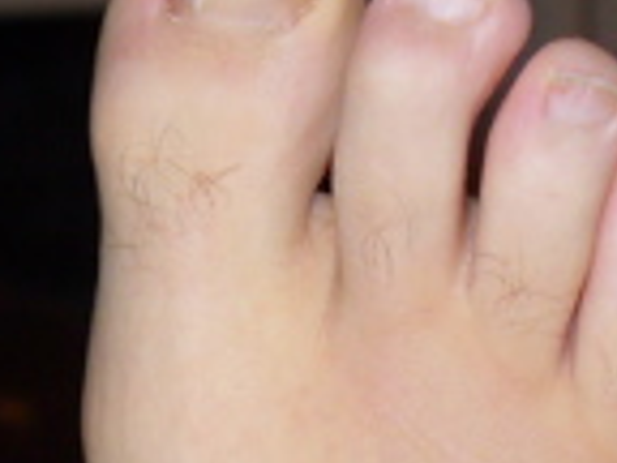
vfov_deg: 3.4
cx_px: -184
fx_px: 7771
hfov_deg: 4.5
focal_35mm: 436
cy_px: 952
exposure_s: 1/30
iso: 100
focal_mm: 16.1
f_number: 3.5
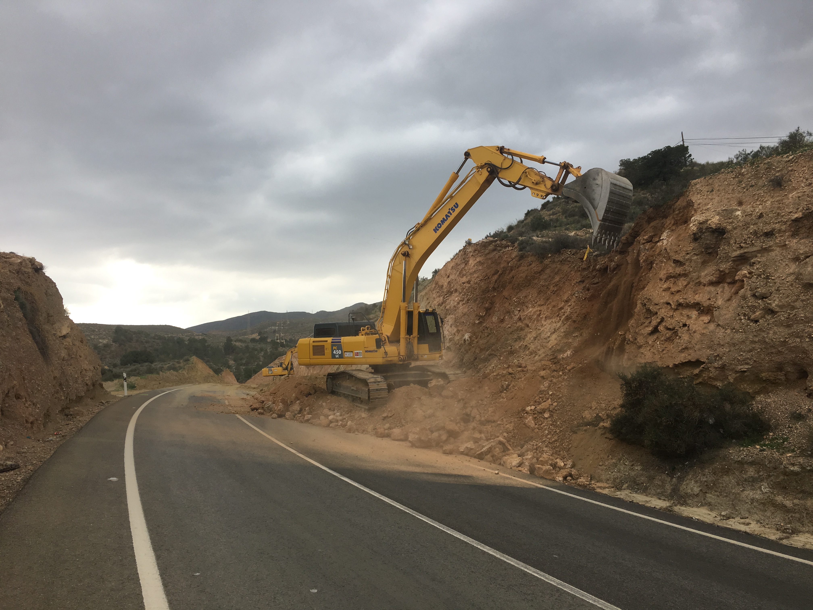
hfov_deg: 61.7
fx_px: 681
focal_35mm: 29
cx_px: 406
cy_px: 305
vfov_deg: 48.2
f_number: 2.2
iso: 25
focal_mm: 4.15
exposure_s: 1/425
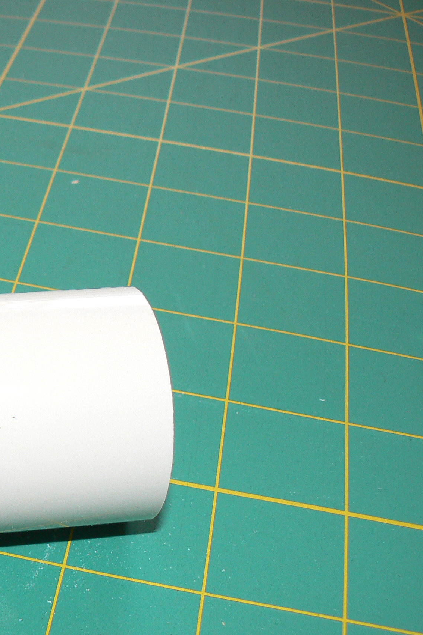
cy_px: 376
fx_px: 1093
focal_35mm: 62
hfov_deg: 20.8
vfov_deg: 32.3
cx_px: -54
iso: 100
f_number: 2.8
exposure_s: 1/30
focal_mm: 6
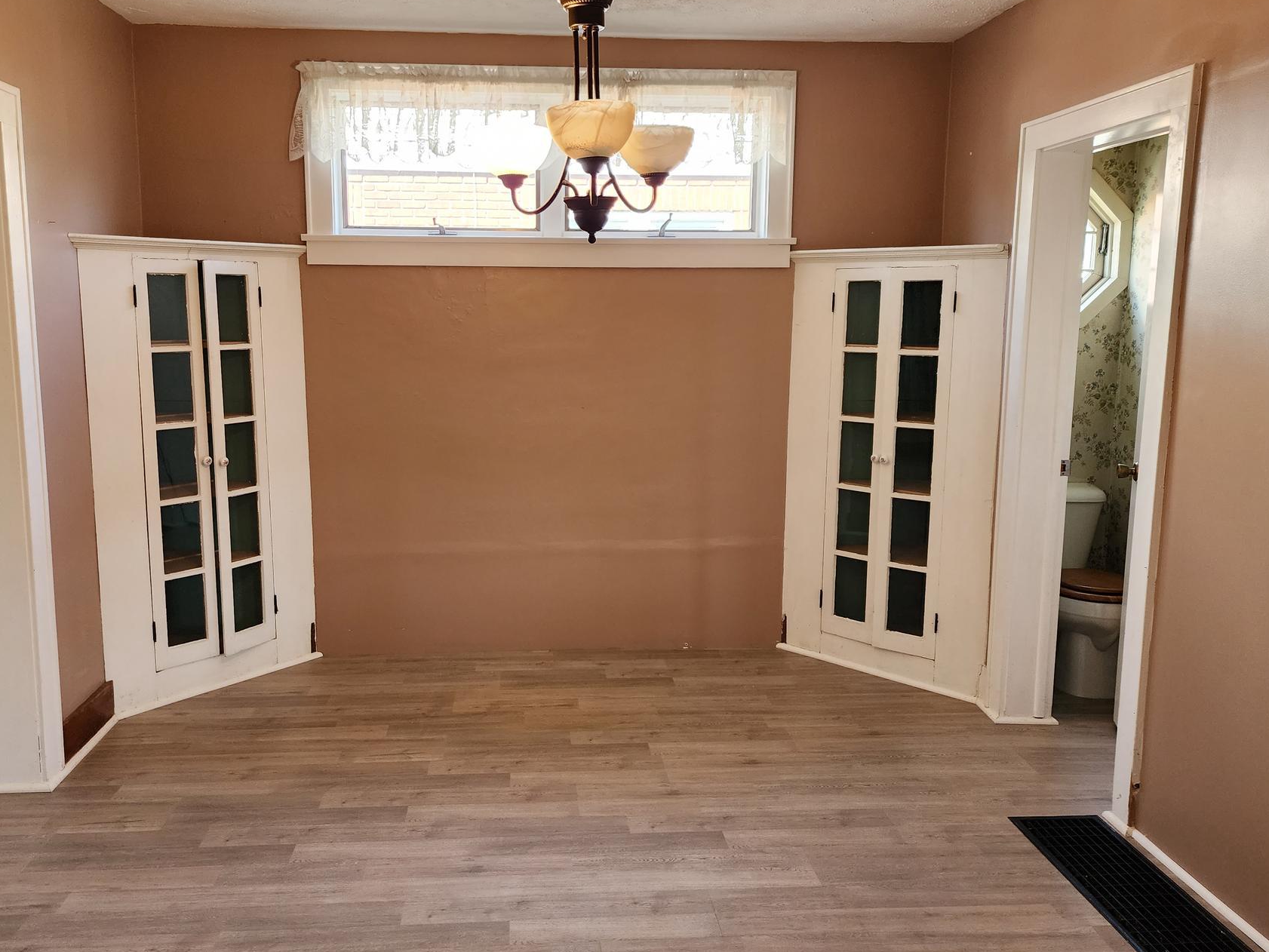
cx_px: 601
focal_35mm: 28
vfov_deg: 49.7
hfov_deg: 63.4
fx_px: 1027
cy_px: 460
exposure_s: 1/120
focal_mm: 6.4
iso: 250
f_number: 1.8
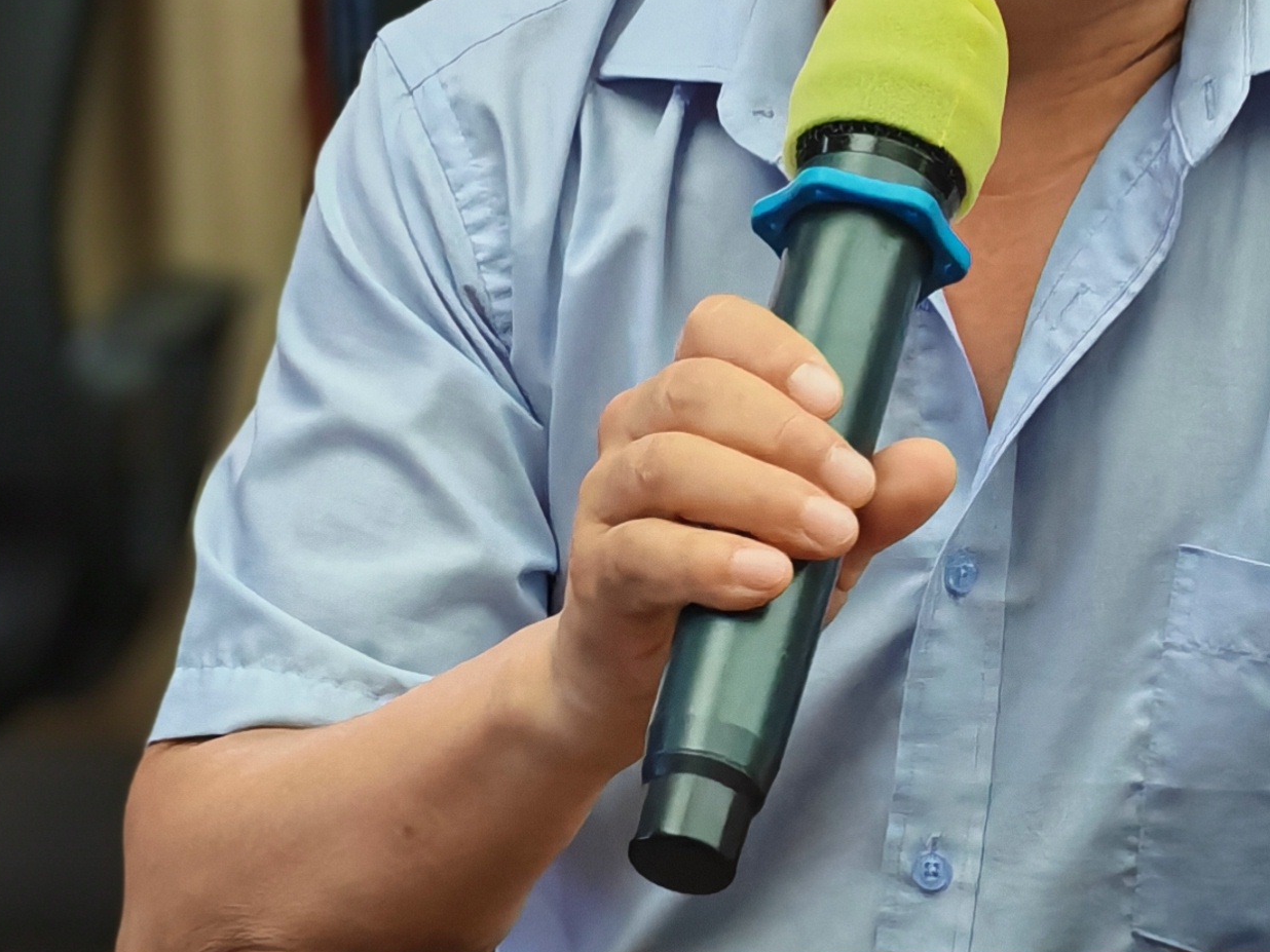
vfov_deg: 8.3
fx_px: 6567
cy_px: 368
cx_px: 844
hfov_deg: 11.0
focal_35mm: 179
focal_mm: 5.52
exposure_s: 1/100
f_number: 2.4
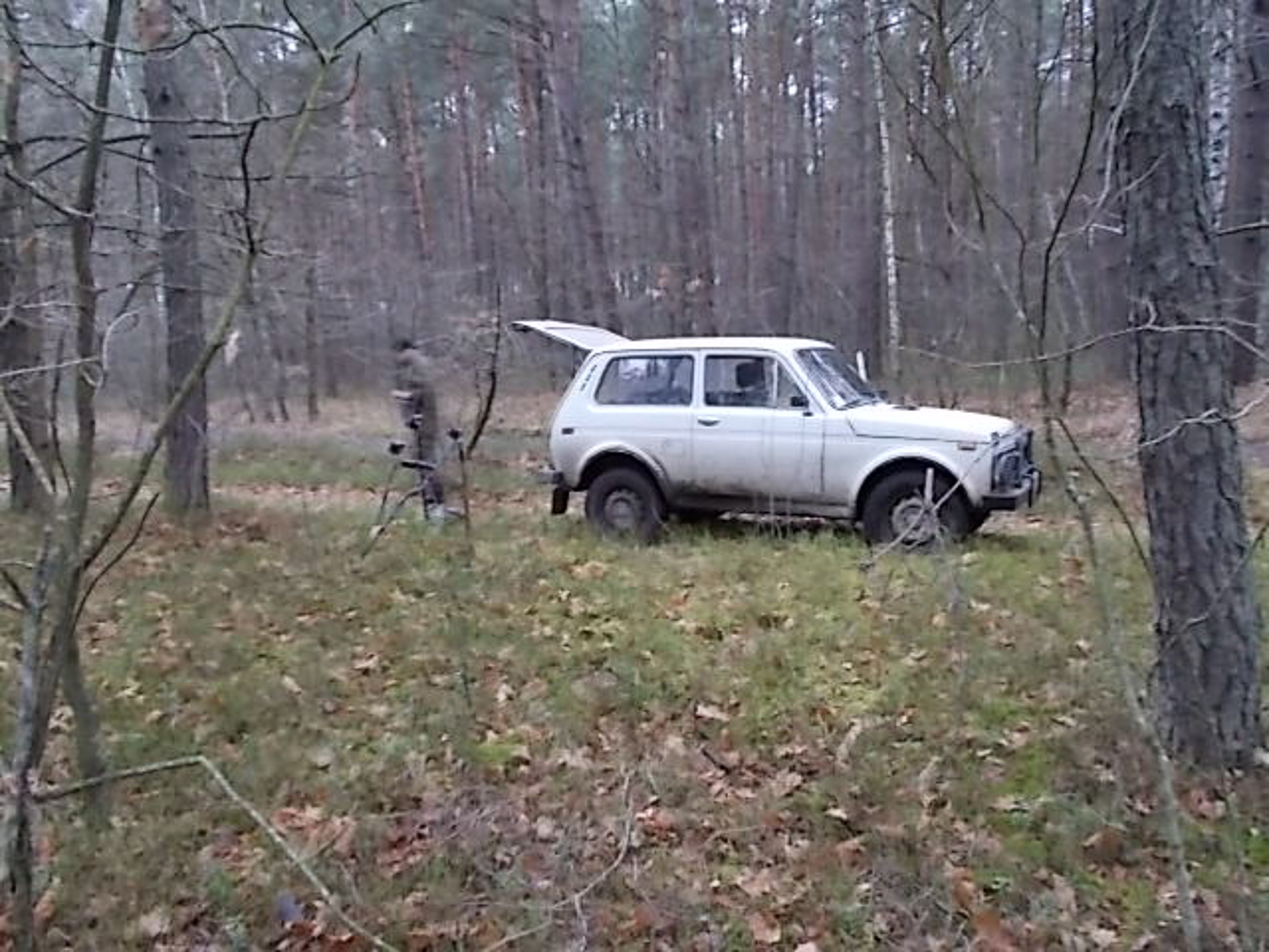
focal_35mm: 30
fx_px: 1100
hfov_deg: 60.0
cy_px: 476
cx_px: 634
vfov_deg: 46.8
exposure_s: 1/4
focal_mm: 5.3
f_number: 3.4
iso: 200
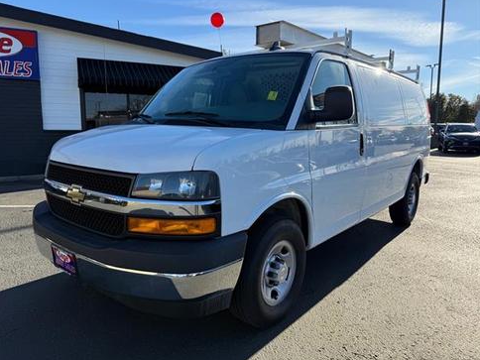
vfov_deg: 54.9
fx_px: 347
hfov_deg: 69.4
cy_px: 177
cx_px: 232
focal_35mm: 25
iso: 100
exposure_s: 1/3145
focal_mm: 6.76
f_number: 1.78
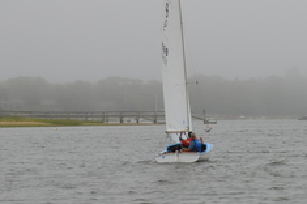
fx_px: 1780
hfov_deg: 9.4
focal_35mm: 209
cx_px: 541
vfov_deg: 6.5
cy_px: -25
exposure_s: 1/320
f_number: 9
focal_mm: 32
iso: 100
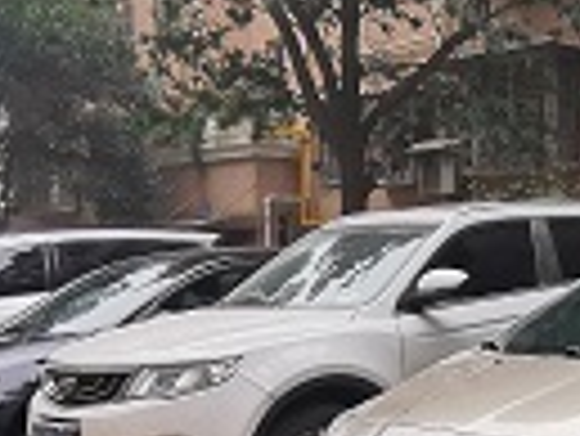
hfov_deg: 22.8
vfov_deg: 18.1
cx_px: 683
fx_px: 1325
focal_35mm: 79
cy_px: 454
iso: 125
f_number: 2.2
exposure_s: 1/100
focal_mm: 2.26
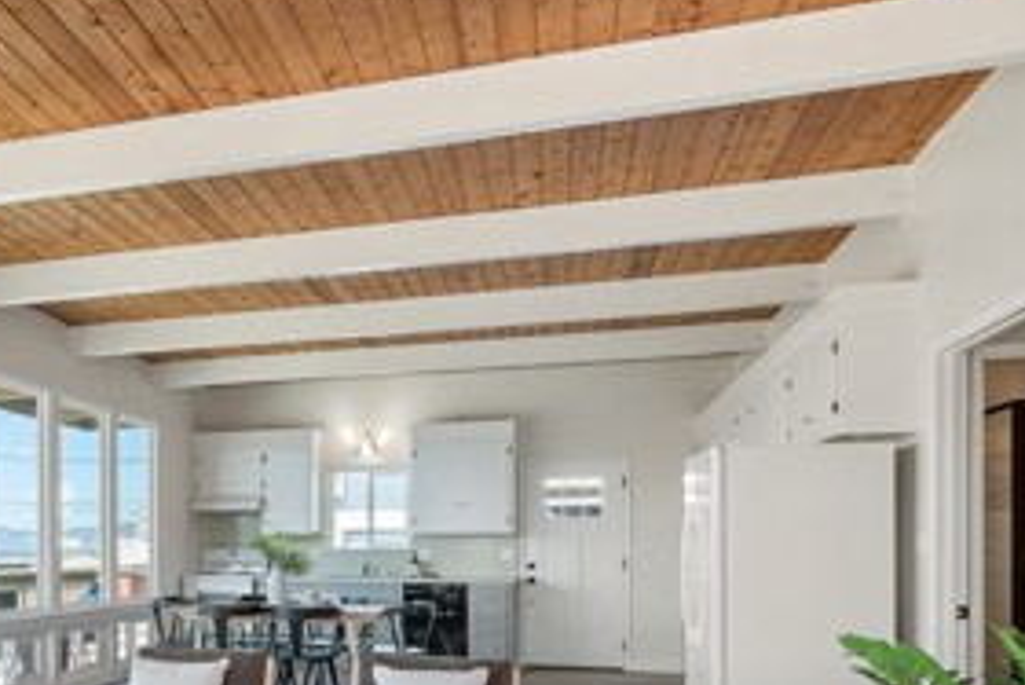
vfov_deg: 39.5
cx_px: 242
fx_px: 912
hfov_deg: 55.5
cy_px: 551
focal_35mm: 32
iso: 100
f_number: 8
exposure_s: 1/8
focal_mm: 14
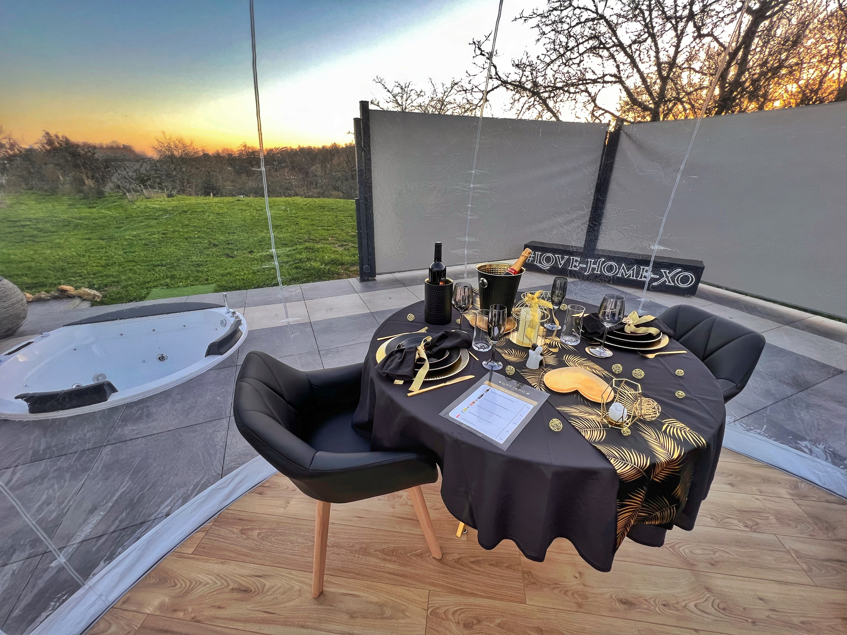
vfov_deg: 89.9
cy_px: 318
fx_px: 318
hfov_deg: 106.2
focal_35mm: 13
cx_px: 424
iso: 100
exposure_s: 1/99
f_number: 1.8
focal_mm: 1.57
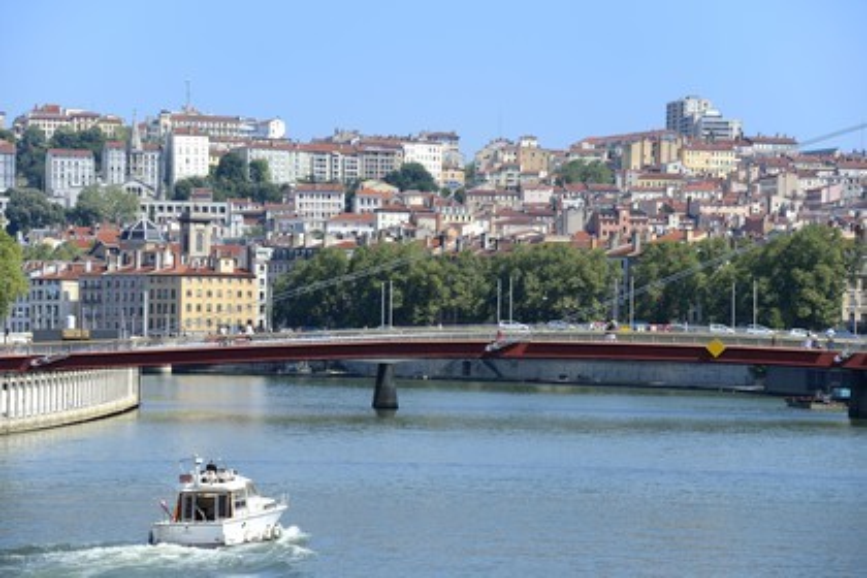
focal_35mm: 135
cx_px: 434
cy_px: 289
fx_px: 3251
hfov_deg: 15.2
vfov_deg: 10.2
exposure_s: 1/320
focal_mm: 135
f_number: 7.1
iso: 100
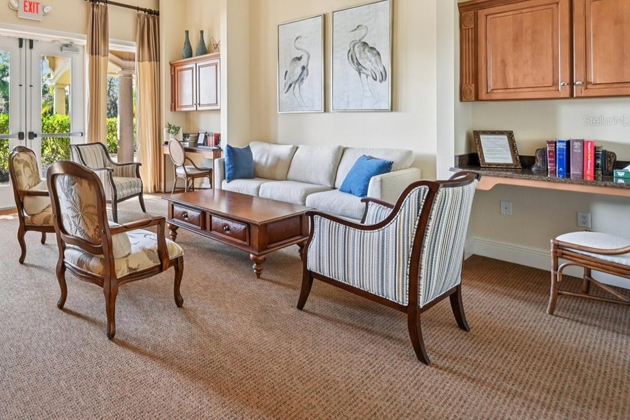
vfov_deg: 57.3
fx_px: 367
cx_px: 164
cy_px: 121
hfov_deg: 75.8
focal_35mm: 21
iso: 400
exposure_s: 1/25
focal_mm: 14
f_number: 8
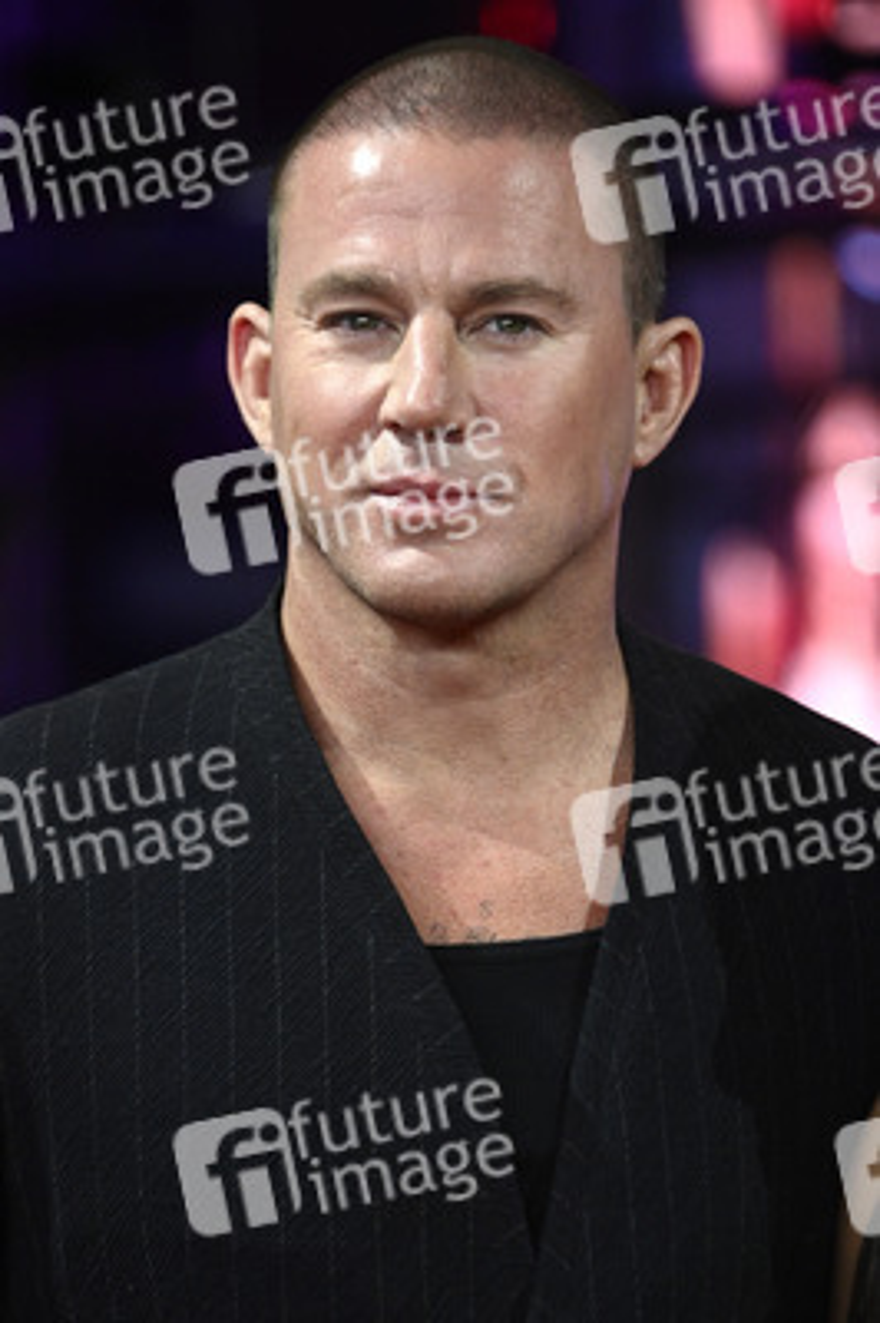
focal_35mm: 300
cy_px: 662
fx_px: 11018
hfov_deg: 4.6
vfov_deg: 6.9
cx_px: 440
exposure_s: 1/250
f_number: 5.6
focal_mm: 300
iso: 4000
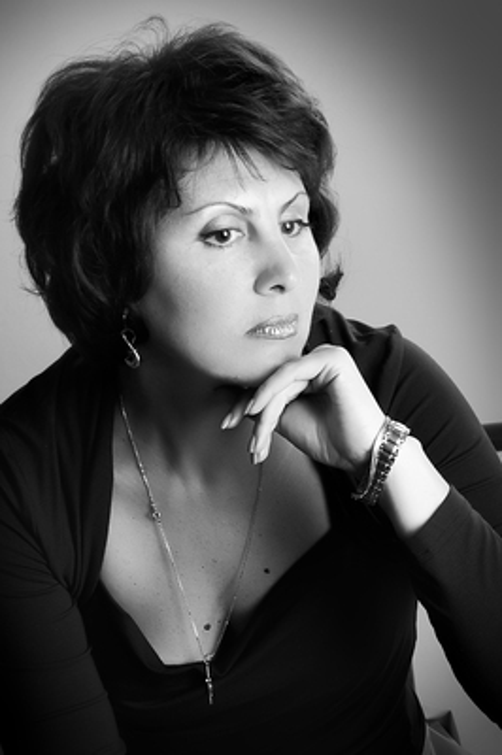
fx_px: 1728
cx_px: 251
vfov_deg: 24.6
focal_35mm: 82
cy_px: 378
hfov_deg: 16.5
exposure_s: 1/25
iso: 200
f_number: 8
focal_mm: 55
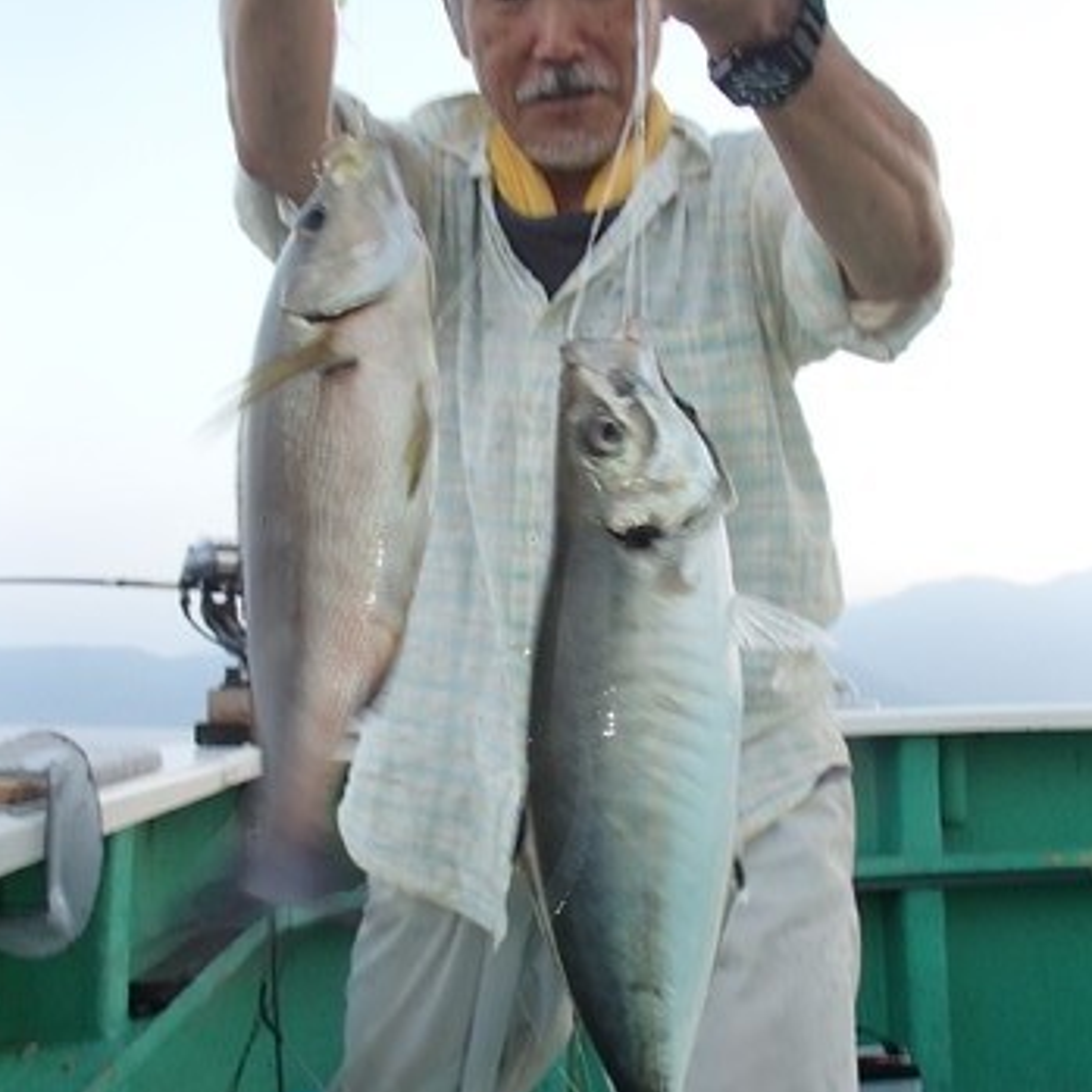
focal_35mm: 34
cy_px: 591
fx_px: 1213
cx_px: 538
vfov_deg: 48.4
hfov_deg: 48.4
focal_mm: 5
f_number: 3.9
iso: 200
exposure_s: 1/40
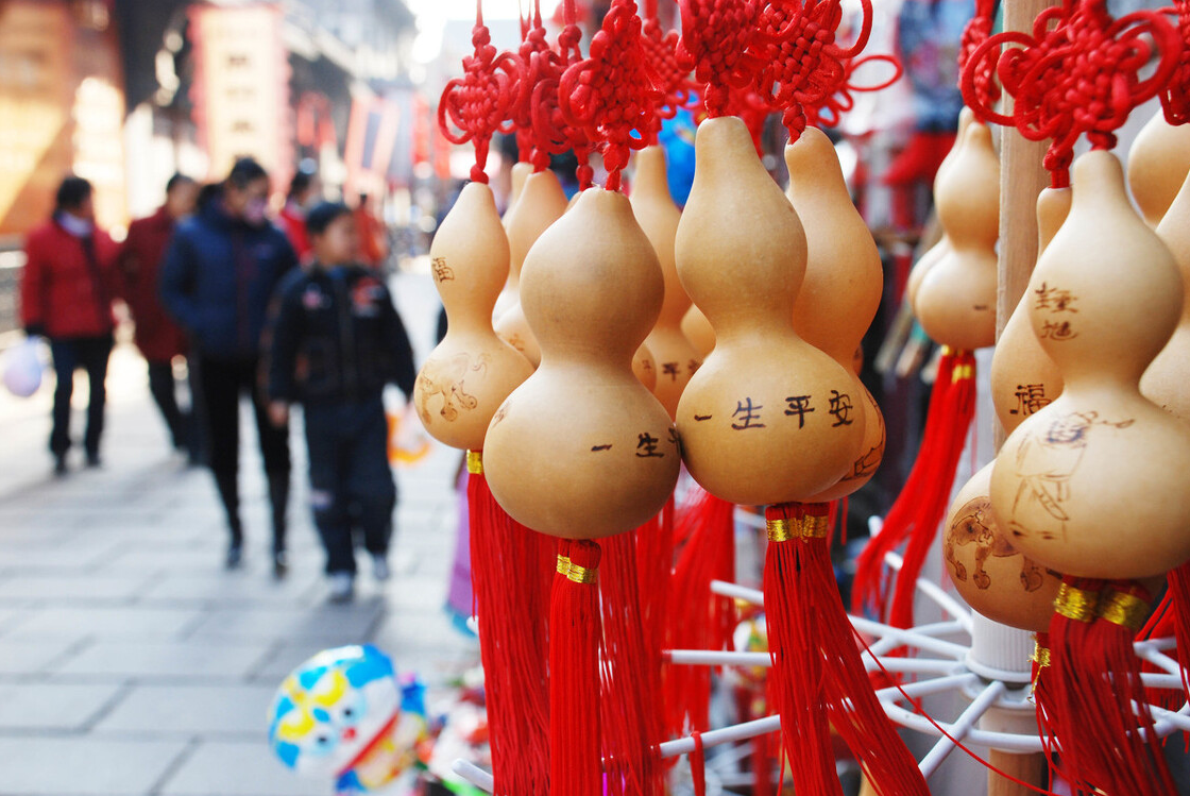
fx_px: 1489
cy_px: 426
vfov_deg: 29.9
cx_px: 567
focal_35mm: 45
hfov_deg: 43.6
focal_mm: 28
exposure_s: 1/100
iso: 200
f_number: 5.6
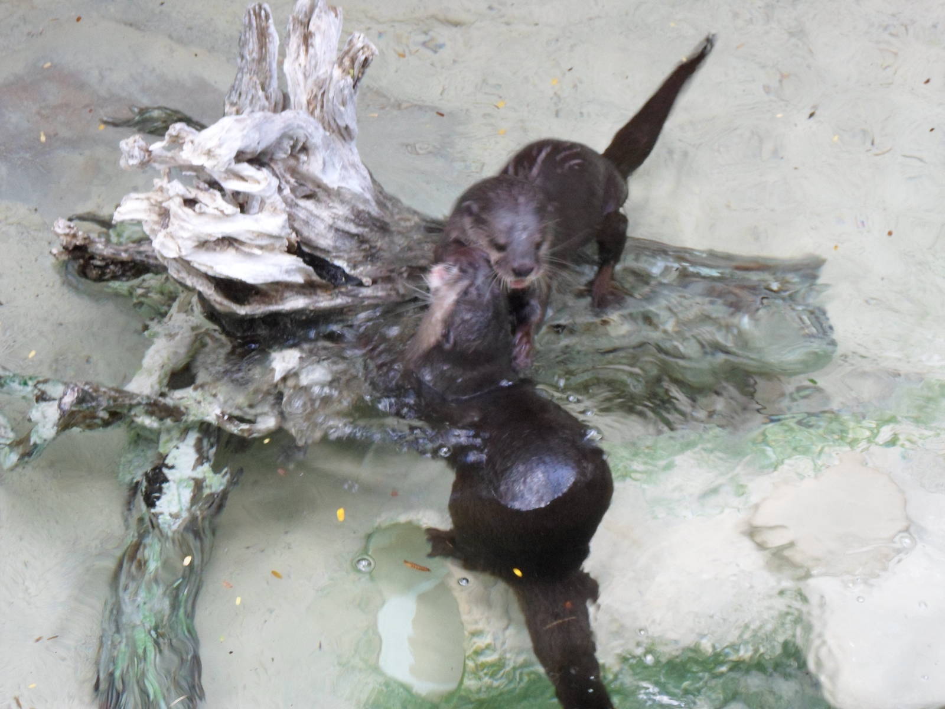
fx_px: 2866
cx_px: 472
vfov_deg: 14.1
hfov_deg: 18.7
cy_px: 354
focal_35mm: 105
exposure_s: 1/45
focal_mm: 17.7
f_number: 5.3
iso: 320
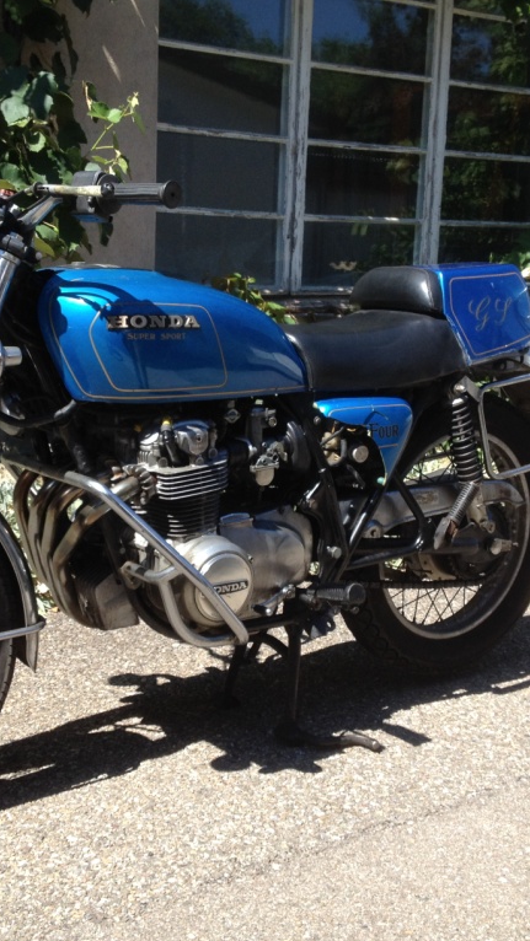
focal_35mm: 51
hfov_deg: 23.5
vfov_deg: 40.6
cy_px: 470
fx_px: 1274
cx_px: 216
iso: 50
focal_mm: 4.28
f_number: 2.4
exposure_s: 1/635
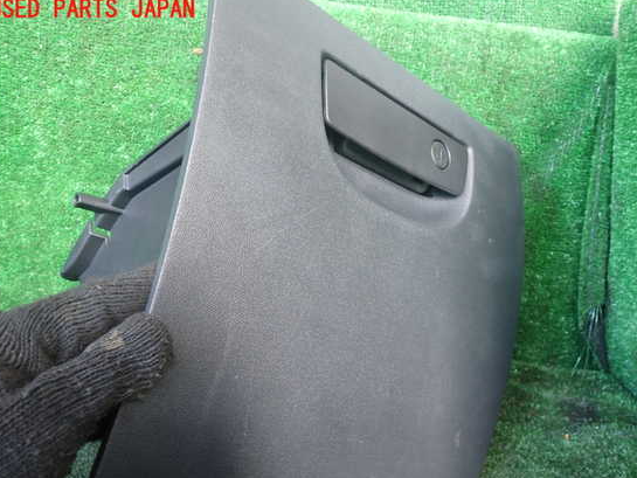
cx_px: 333
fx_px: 607
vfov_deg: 42.9
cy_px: 258
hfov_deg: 55.3
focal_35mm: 33
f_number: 2.3
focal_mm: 5.4
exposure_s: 1/40
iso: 200
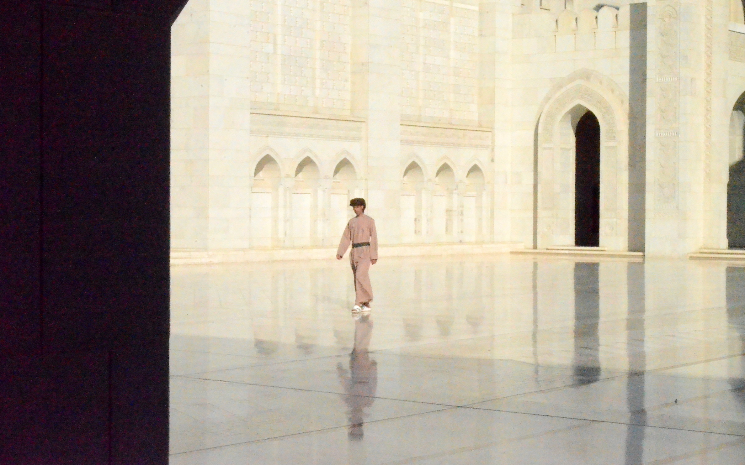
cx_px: 371
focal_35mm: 74
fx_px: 1502
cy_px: 232
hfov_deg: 27.9
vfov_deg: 17.6
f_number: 36
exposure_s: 1/4000
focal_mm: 48
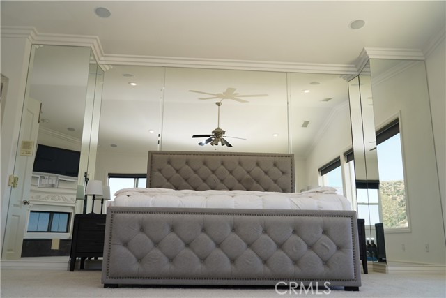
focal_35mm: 30
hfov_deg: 61.9
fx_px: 372
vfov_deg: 43.6
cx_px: 223
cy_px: 149
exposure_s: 1/160
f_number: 4
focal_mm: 30
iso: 100
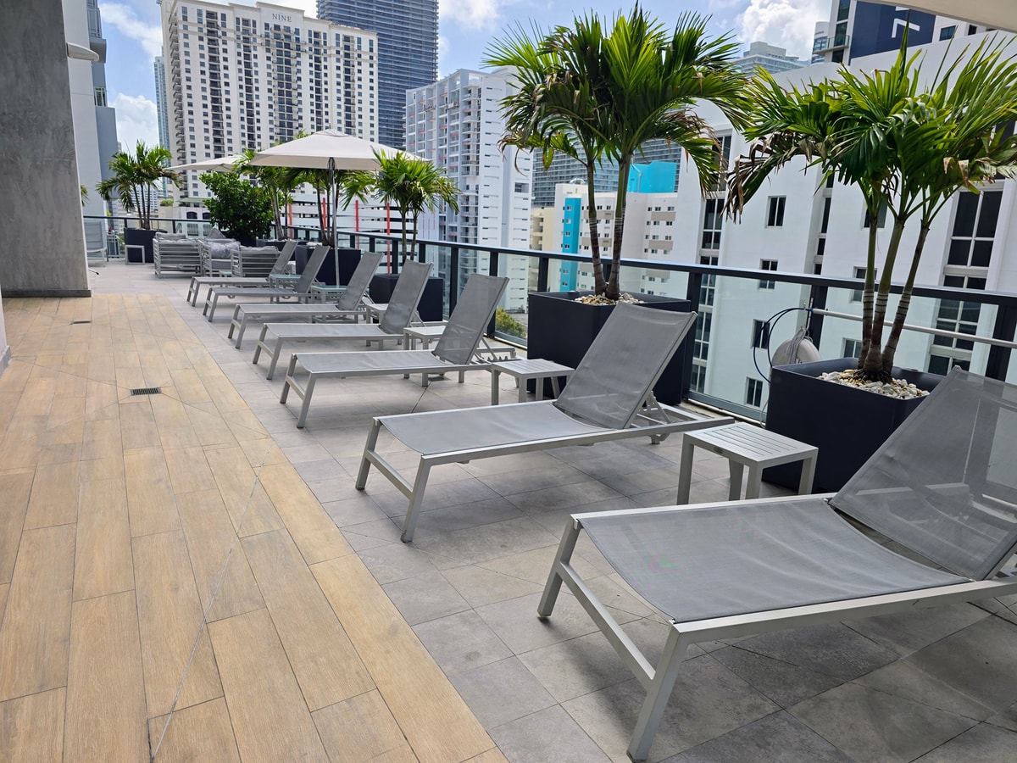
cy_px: 382
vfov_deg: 58.9
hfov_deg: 73.9
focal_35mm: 23
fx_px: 676
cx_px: 508
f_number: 1.7
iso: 12
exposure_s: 1/818
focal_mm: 6.3
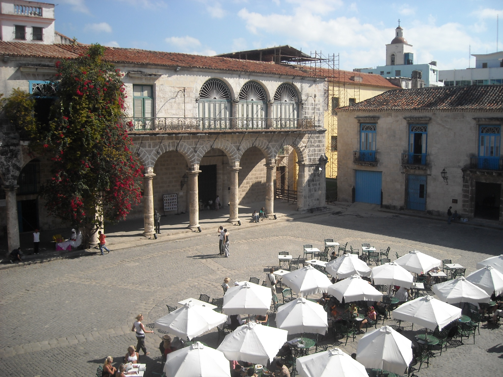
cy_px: 188
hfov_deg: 52.6
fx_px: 509
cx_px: 252
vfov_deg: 40.7
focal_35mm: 35
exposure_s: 1/323
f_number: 5.6
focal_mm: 5.7
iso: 64
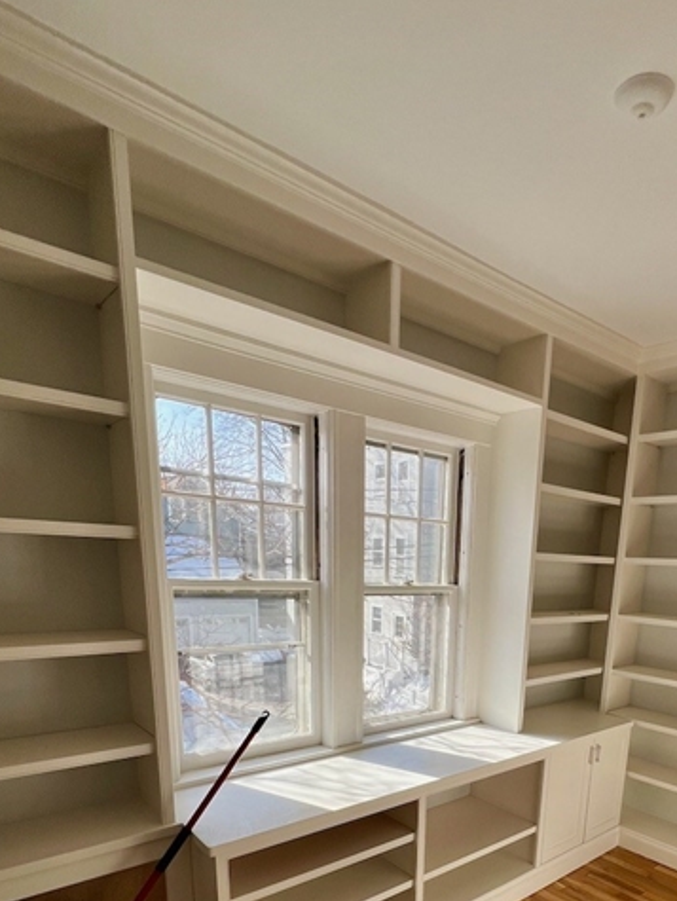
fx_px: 547
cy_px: 708
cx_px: 442
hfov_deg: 62.2
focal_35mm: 21
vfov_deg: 71.8
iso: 32
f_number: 1.8
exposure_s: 1/461
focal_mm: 1.57
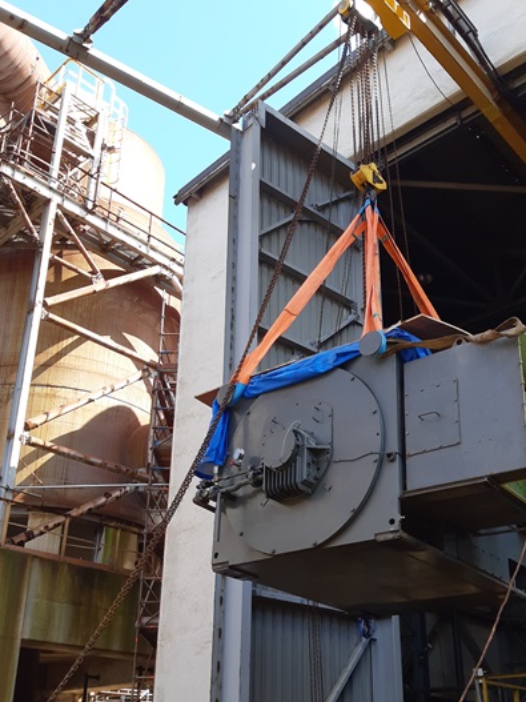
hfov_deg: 38.6
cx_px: 294
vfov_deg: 49.7
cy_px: 434
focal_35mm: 37
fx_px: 750
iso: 40
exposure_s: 1/353
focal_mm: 3.93
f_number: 1.7
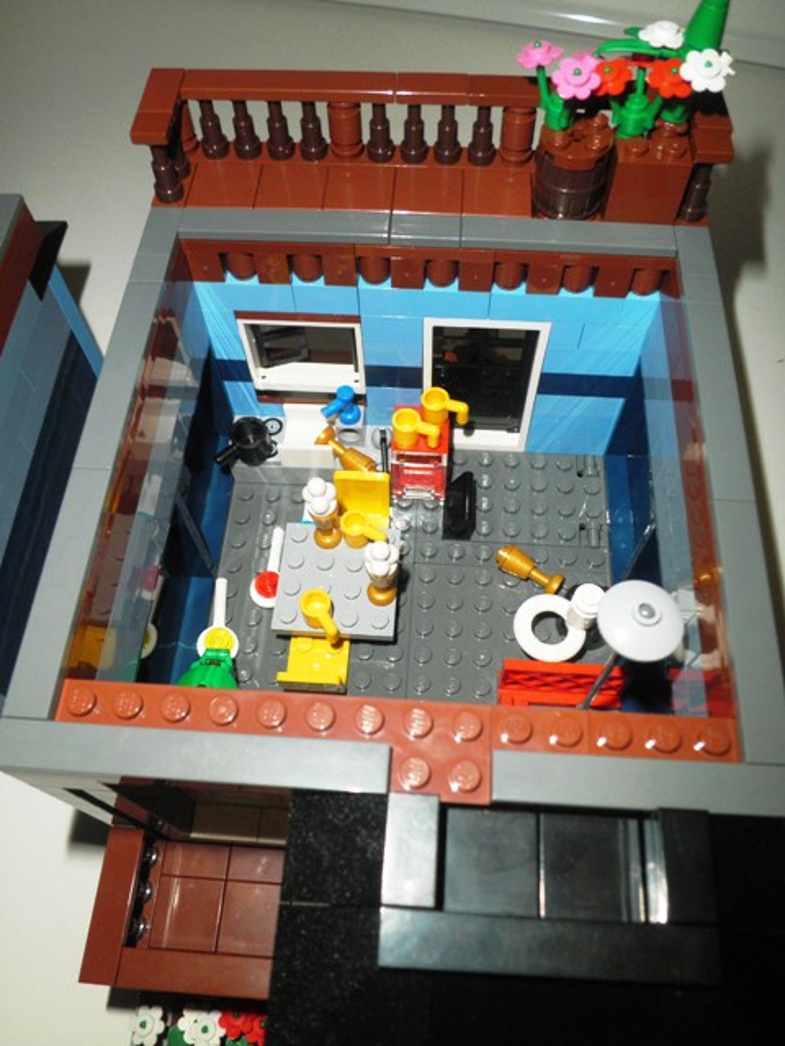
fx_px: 786
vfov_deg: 67.3
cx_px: 392
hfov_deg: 53.1
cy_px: 523
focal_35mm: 26
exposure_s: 1/30
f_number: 7.9
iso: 160
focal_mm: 4.7
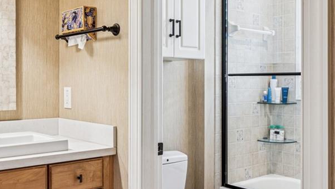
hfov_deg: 47.4
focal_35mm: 42
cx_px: 106
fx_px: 373
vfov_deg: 28.4
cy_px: 82
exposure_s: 1.3
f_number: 7.1
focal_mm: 10
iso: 100
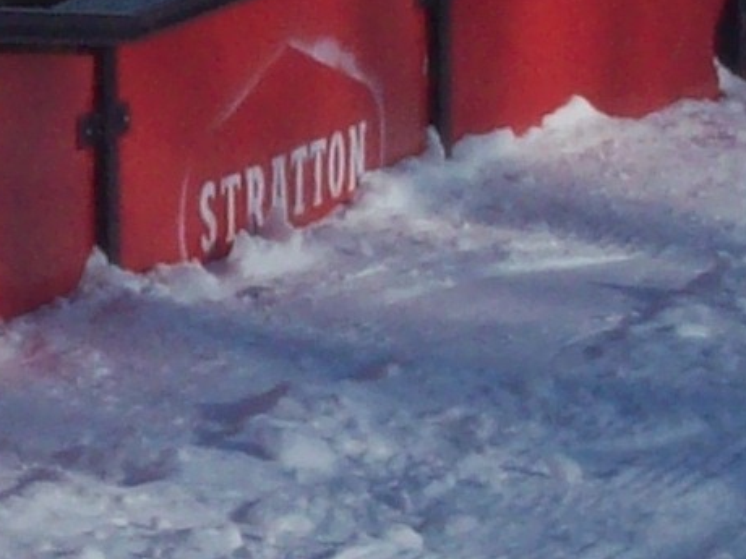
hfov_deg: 3.0
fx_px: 14396
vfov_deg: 2.2
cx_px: -620
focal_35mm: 668
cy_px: 8
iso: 80
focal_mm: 18
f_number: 8.5
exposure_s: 1/298
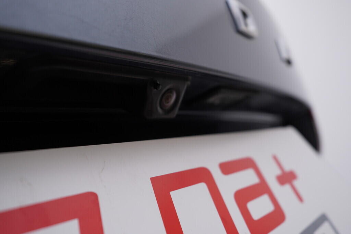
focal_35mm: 36
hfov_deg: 53.1
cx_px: 176
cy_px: 117
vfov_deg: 36.9
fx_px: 351
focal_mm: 24
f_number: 4
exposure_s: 1/80
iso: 125
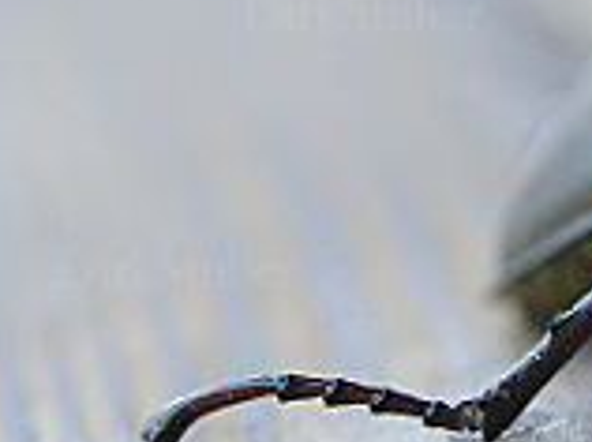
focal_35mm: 249
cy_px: -110
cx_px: 1263
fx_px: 4252
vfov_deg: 5.9
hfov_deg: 7.6
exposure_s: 1/100
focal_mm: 60
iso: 400
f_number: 5
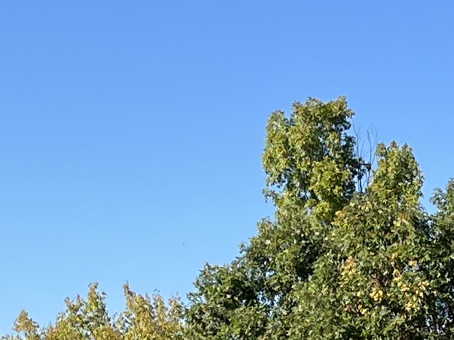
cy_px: 695
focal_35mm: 155
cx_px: 561
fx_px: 2033
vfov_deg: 9.0
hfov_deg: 12.4
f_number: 1.6
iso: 50
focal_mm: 5.1
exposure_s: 1/1862
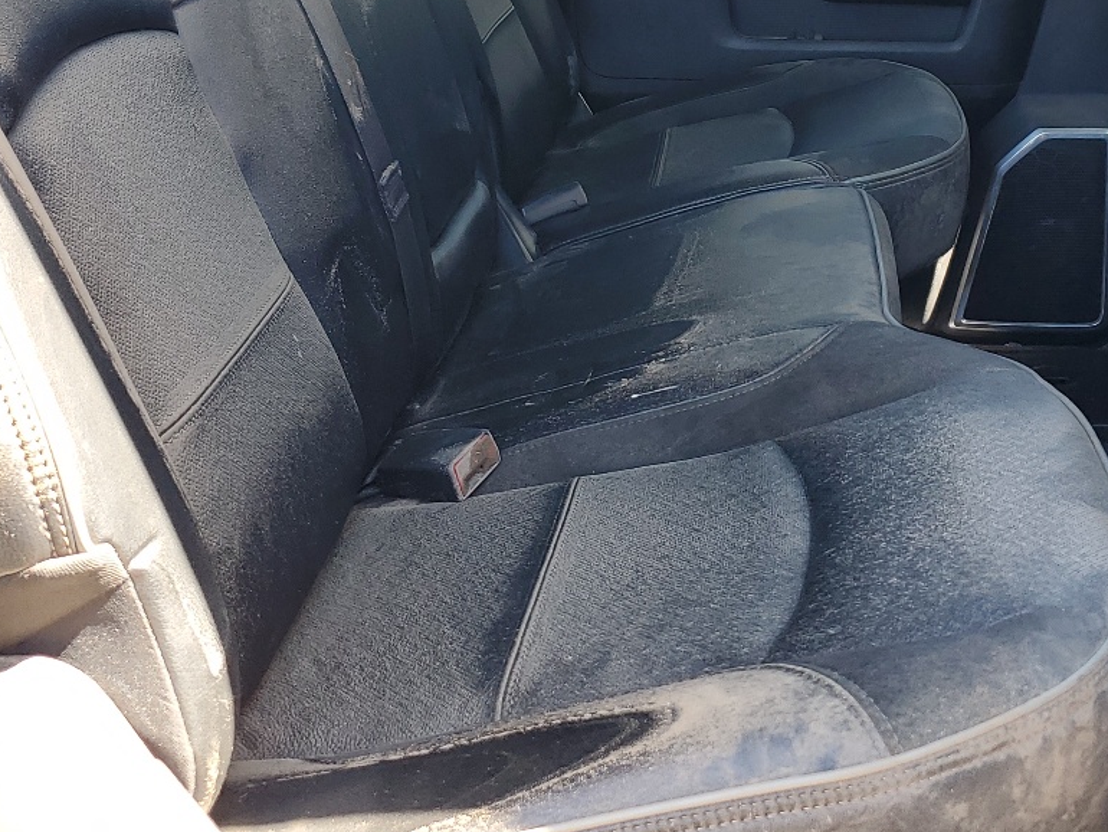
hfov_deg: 34.8
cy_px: 73
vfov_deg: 26.1
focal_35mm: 54
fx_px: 1729
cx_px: 822
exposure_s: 1/120
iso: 50
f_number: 1.5
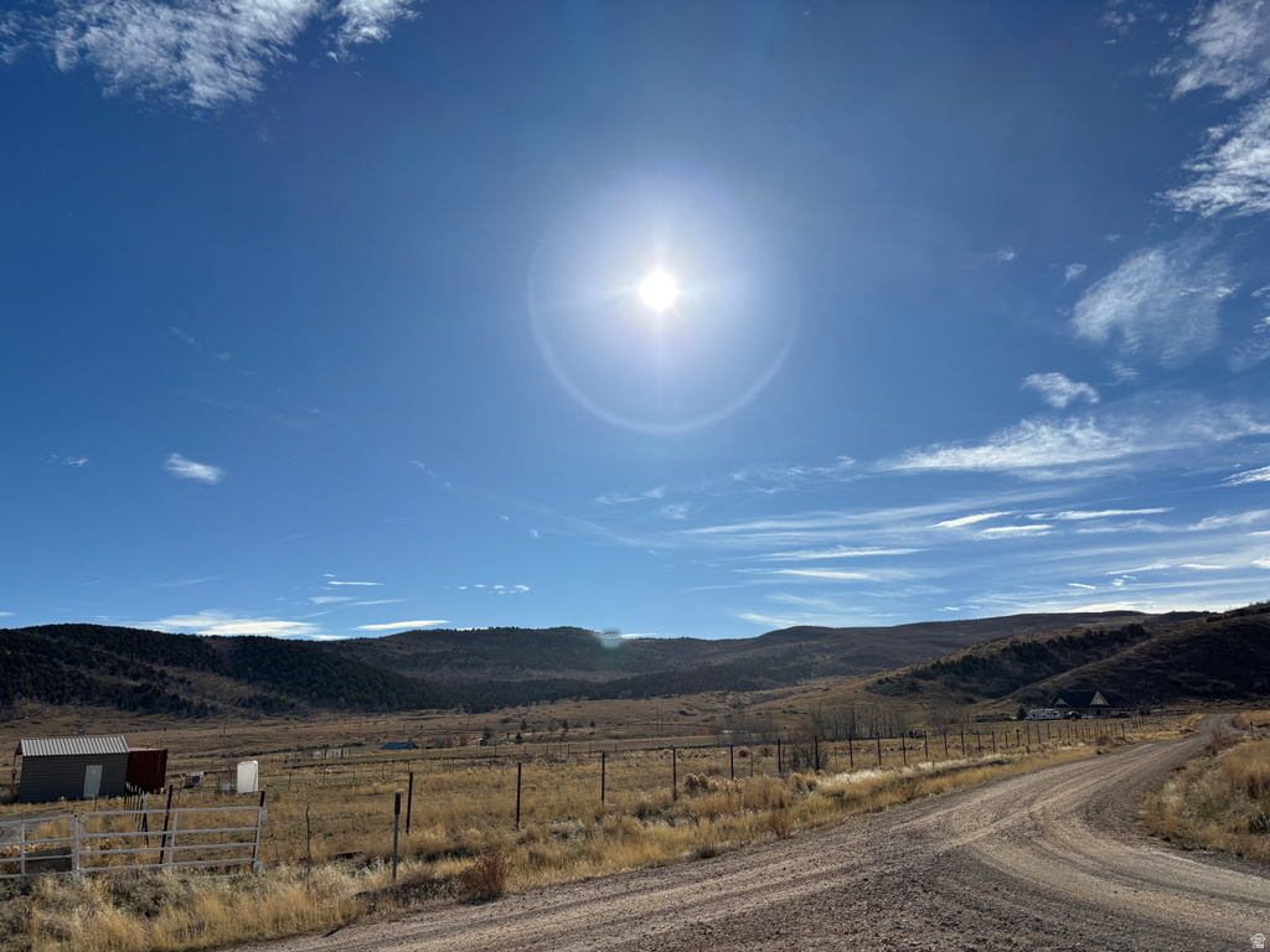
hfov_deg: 67.3
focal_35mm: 26
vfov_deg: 53.1
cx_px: 635
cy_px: 476
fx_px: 954
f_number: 1.6
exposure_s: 1/8333
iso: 50
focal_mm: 5.96
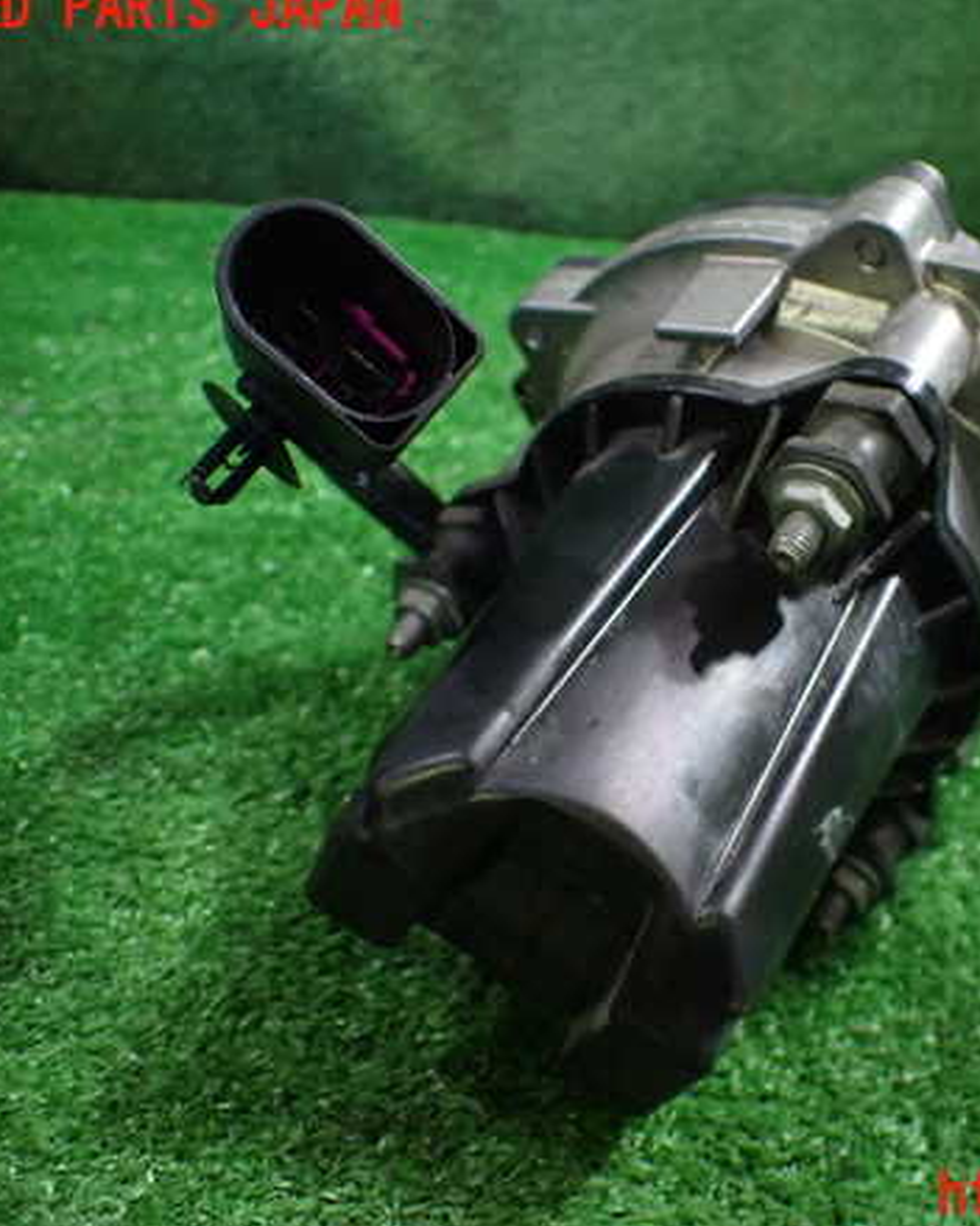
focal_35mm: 40
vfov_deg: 45.8
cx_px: 732
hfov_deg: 36.5
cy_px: 603
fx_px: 1451
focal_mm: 5.4
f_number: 2.3
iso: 800
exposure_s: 1/80
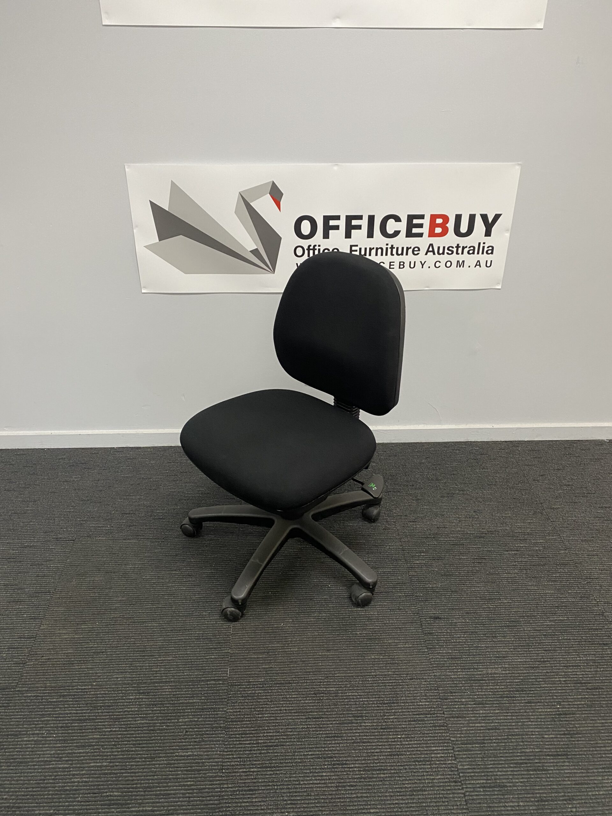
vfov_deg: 67.3
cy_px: 408
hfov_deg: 53.1
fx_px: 613
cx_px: 306
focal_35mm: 26
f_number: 1.8
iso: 160
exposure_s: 1/50
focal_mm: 4.25
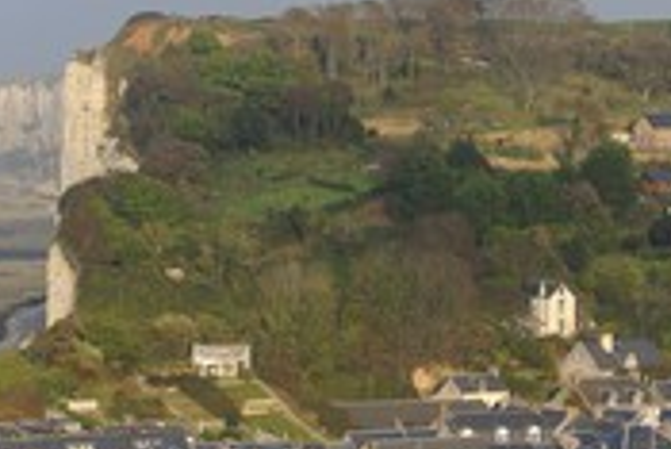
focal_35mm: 168
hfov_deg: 12.0
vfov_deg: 8.2
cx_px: -100
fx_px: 3134
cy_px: 334
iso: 200
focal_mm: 70
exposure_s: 1/200
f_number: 8
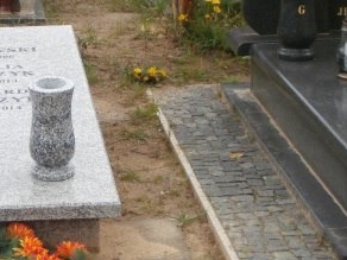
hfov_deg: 15.4
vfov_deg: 11.9
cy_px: 113
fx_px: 1253
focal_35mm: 125
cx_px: -18
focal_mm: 10.11
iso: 100
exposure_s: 1/200
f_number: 4.5
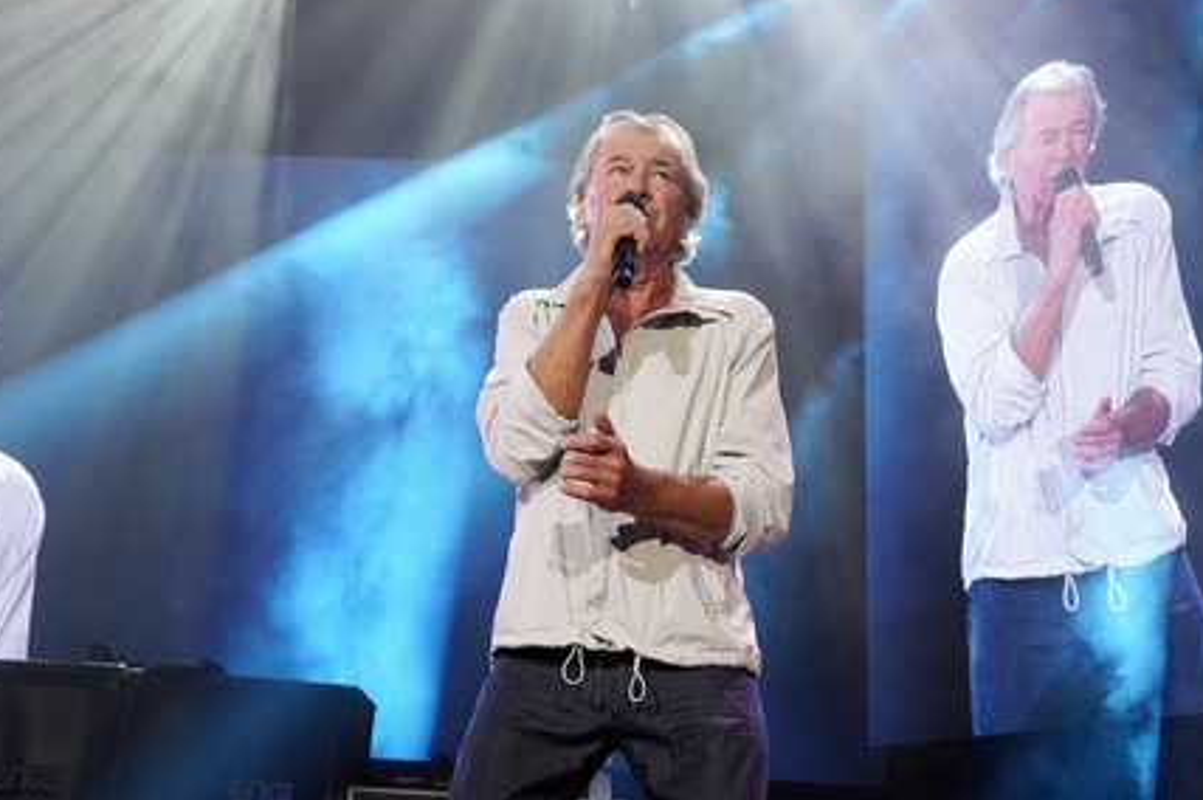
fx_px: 1269
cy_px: 392
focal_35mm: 38
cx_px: 616
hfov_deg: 50.7
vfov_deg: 35.0
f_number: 5.6
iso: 1600
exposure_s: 1/320
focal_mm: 36
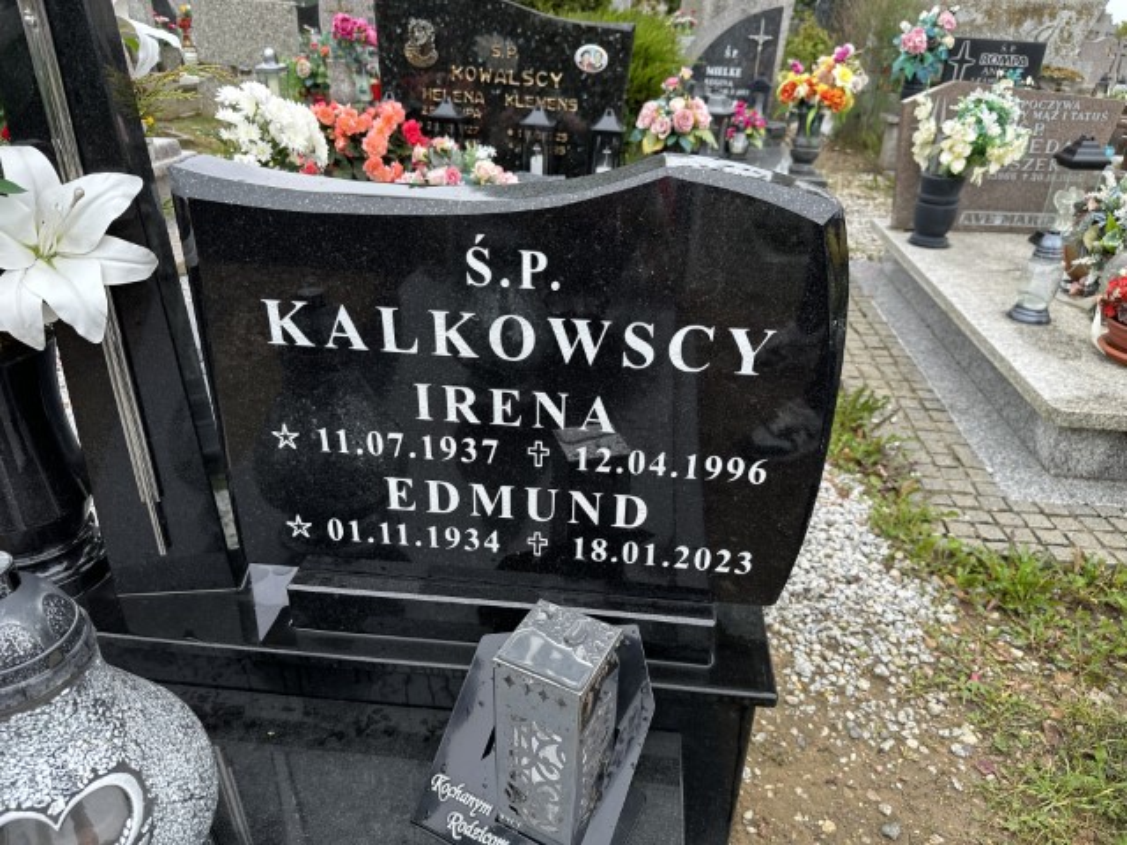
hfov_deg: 71.6
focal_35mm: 24
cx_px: 564
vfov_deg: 56.8
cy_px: 422
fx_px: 781
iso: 80
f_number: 1.78
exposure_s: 1/498
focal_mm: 6.86
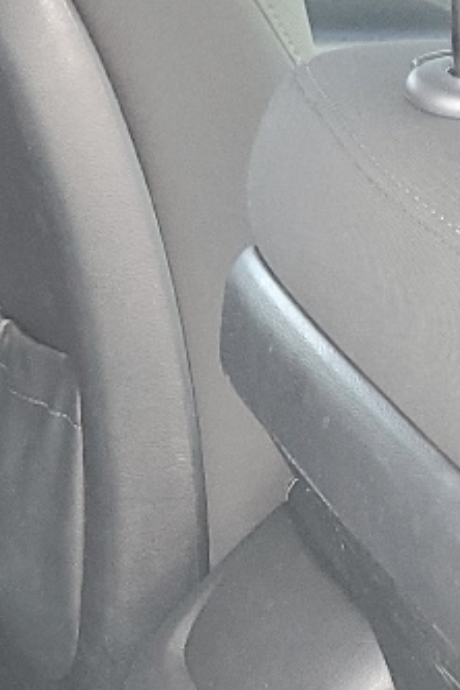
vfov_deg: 15.4
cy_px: 727
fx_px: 2491
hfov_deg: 9.8
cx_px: -458
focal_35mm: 130
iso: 95
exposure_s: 1/50
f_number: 1.5
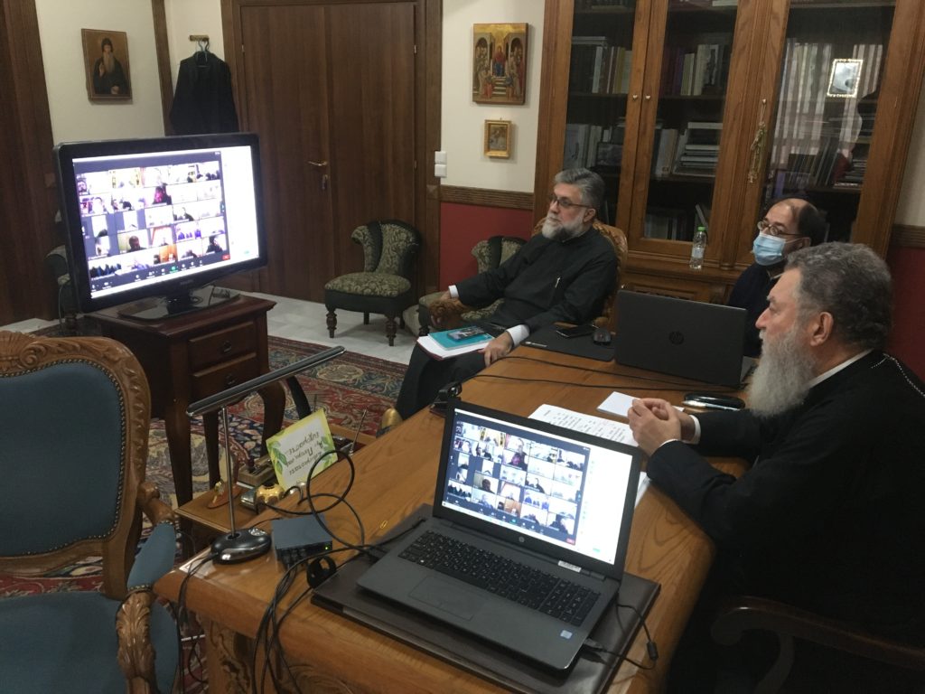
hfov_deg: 61.7
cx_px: 462
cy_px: 347
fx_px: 775
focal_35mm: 29
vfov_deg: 48.2
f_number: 2.2
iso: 200
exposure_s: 1/25
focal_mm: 4.15
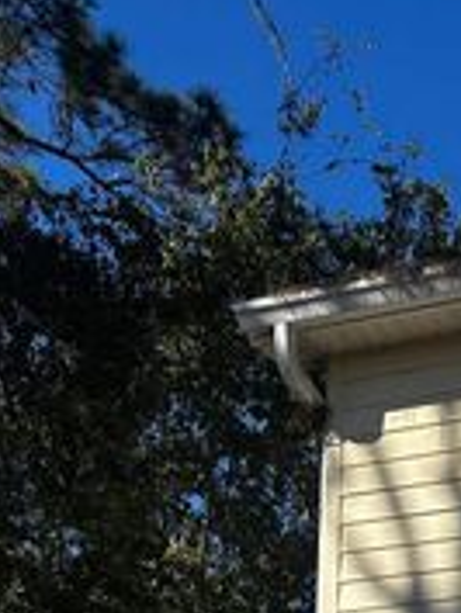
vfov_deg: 16.9
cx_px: 586
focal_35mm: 98
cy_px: 1065
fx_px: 1738
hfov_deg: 14.5
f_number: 1.5
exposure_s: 1/5076
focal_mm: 5.7
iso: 50
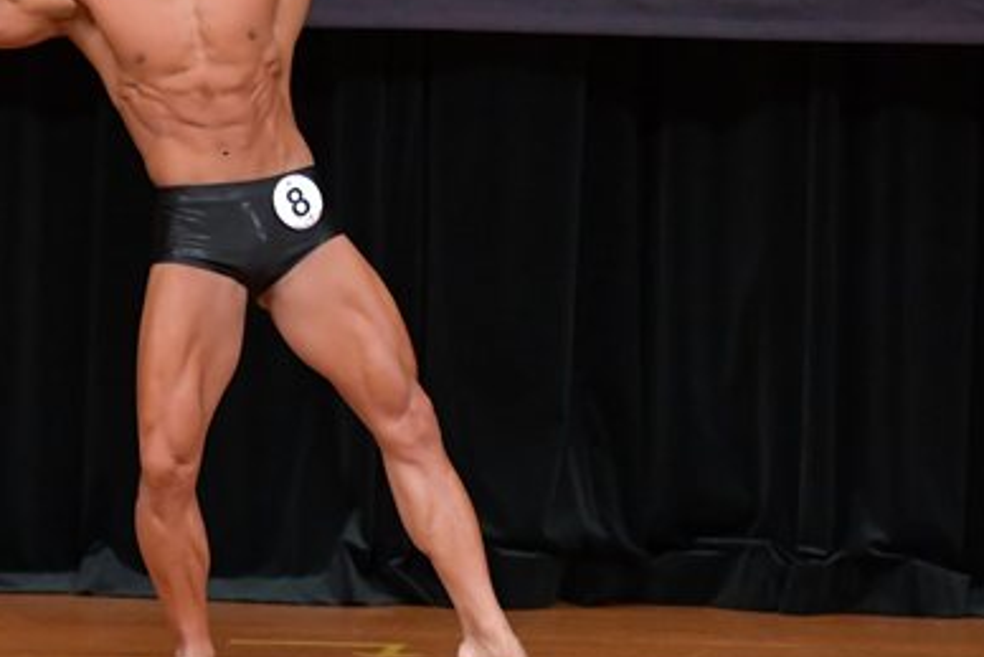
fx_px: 13917
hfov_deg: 4.0
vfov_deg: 2.7
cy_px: 167
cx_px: 361
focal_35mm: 509
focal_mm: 170
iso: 4000
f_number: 5.6
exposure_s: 1/400
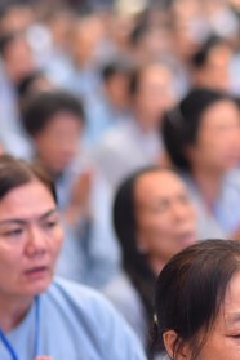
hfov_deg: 6.9
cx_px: 206
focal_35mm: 198
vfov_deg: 10.4
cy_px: 258
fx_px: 1980
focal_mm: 85
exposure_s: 1/80
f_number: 2.2
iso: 400
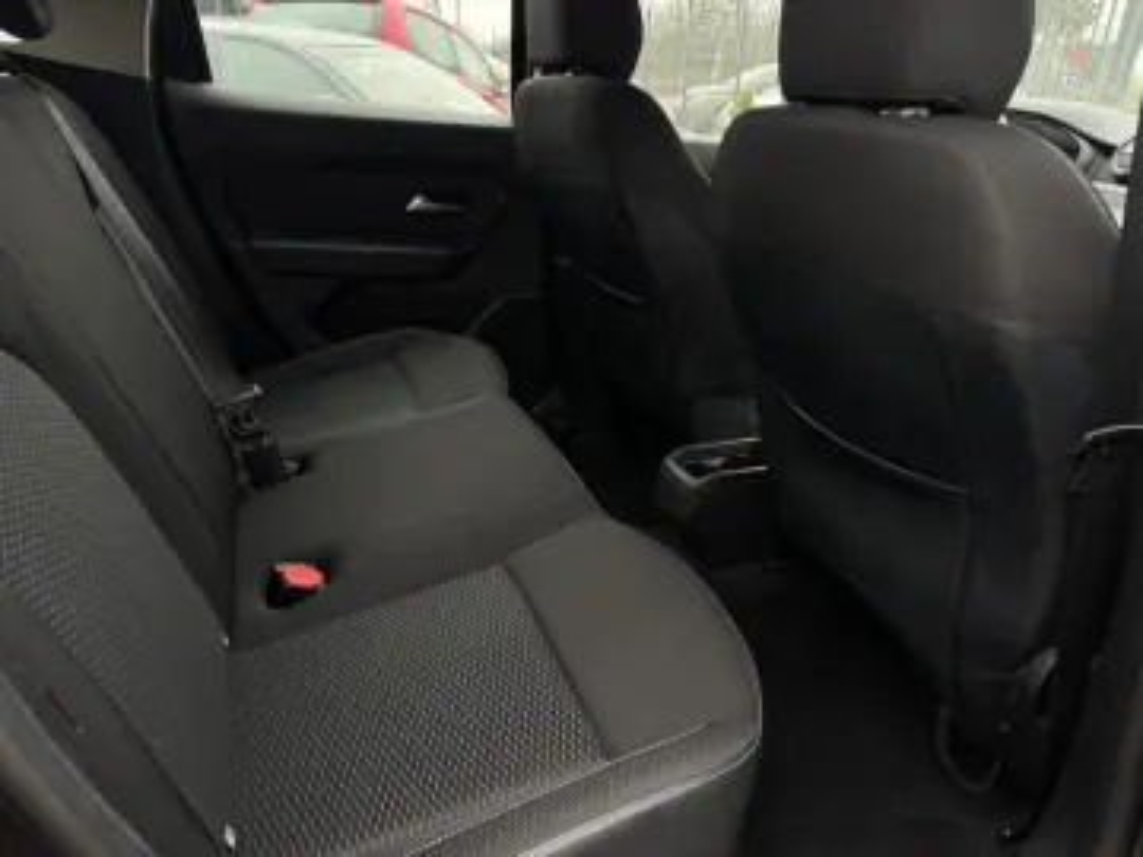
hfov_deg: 71.6
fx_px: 792
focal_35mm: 24
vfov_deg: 56.8
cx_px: 572
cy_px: 428
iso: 160
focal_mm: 6.76
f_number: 1.78
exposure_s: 1/121
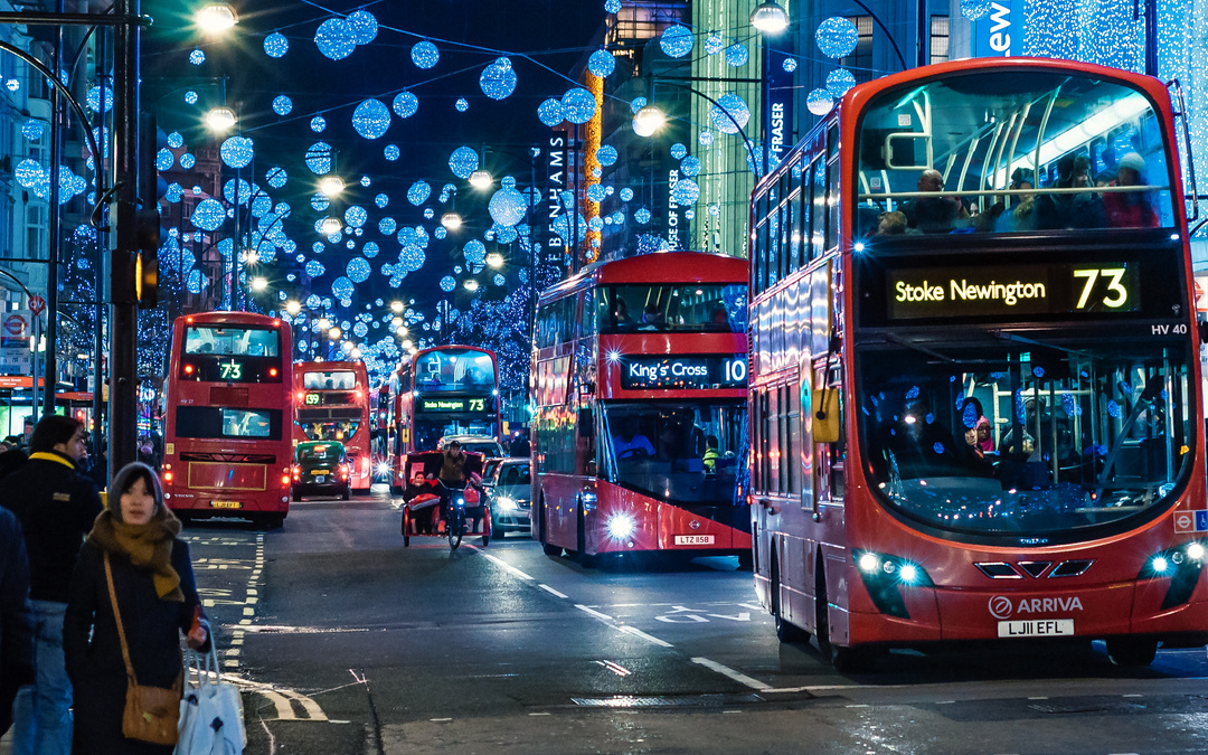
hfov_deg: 18.1
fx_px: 3786
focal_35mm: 115
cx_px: 648
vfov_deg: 11.4
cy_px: 343
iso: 640
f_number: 4.5
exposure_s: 1/40
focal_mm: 50
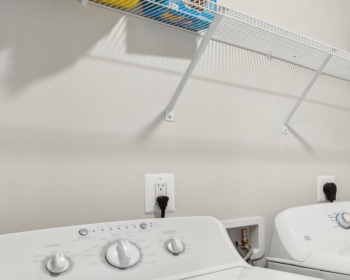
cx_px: 424
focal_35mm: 38
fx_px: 394
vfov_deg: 38.8
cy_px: 180
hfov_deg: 36.5
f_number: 6.3
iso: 125
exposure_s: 1/5
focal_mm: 16
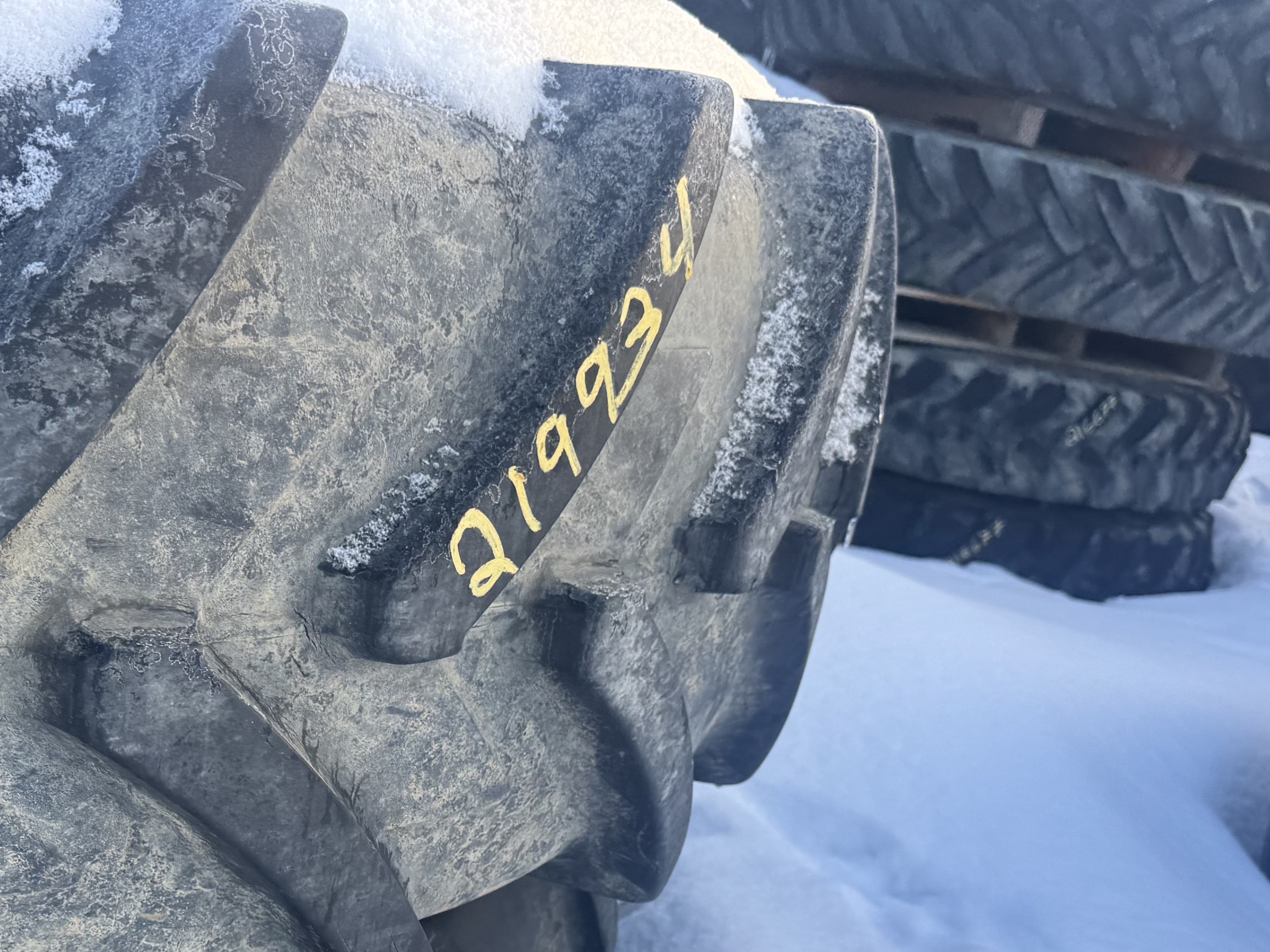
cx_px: 399
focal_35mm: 43
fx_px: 1578
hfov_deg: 43.1
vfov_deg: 32.0
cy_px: 850
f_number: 1.78
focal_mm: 6.76
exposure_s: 1/707
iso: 80
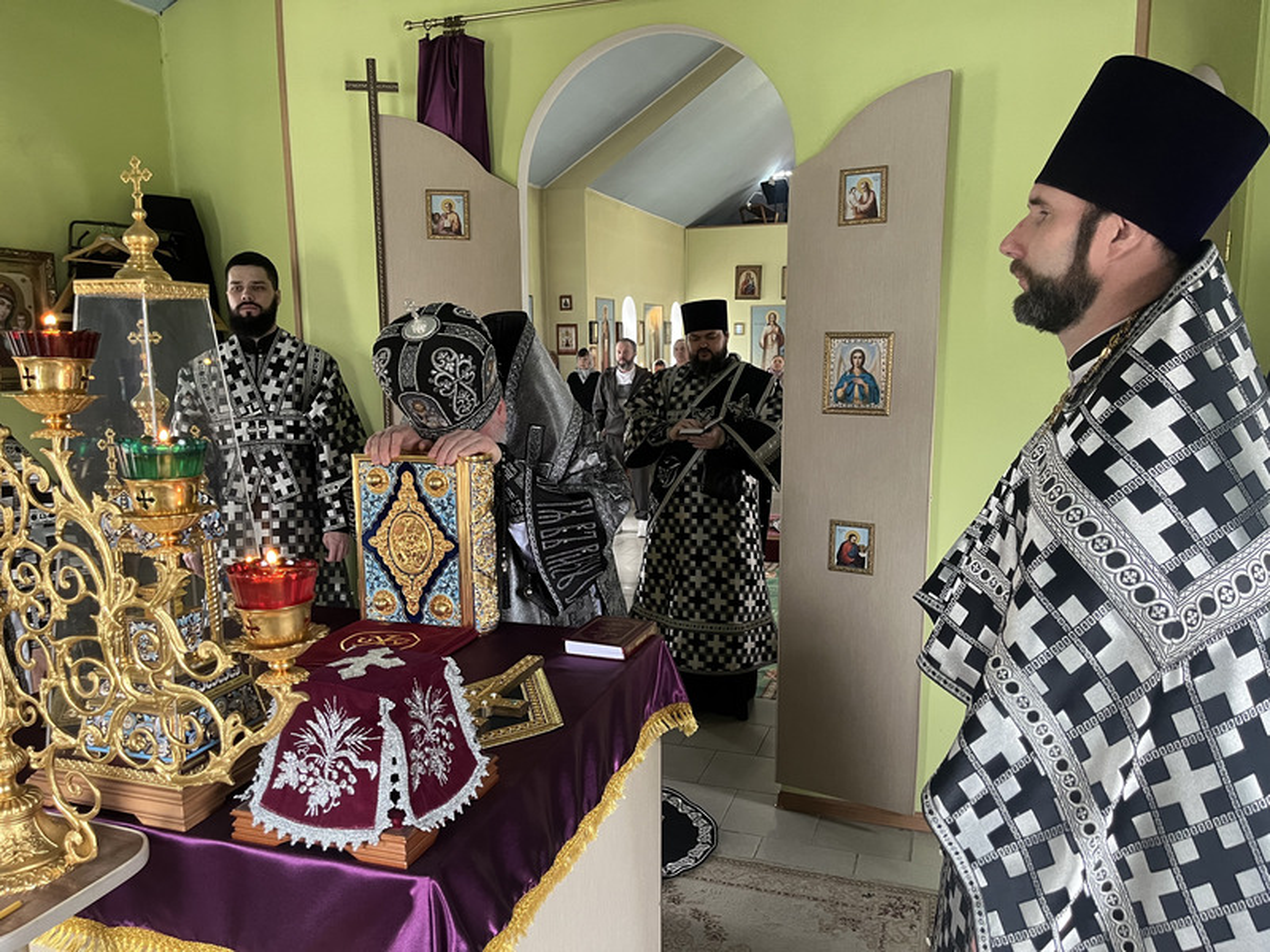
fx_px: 954
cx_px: 635
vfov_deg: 53.1
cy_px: 476
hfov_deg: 67.3
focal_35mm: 26
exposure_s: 1/60
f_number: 1.6
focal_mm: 5.1
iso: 320
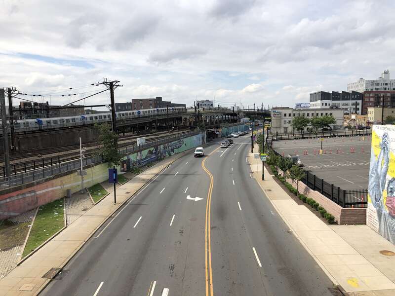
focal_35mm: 28
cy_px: 148
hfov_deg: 63.4
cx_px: 198
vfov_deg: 49.7
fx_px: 320
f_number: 1.8
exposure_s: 1/2433
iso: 20
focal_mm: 4
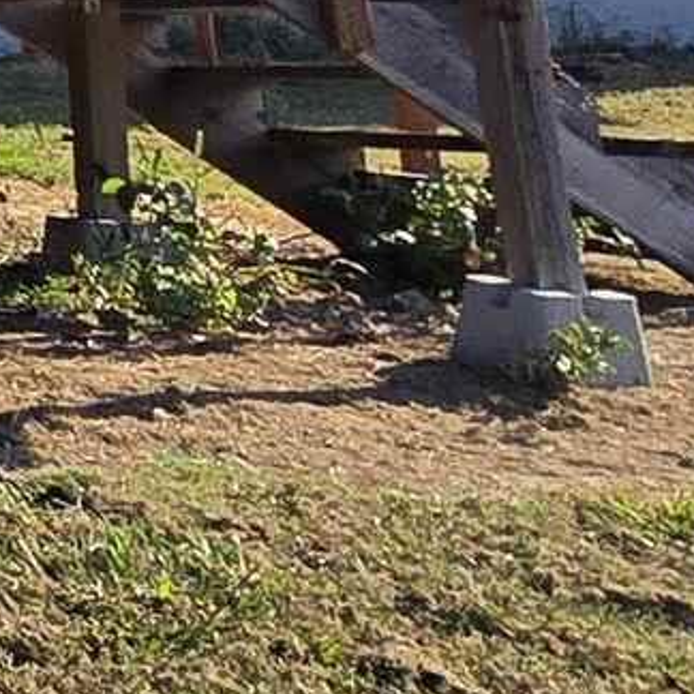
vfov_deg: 14.3
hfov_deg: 10.4
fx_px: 2472
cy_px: -527
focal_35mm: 109
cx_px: -1474
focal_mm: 2.2
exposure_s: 1/2423
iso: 50
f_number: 2.2
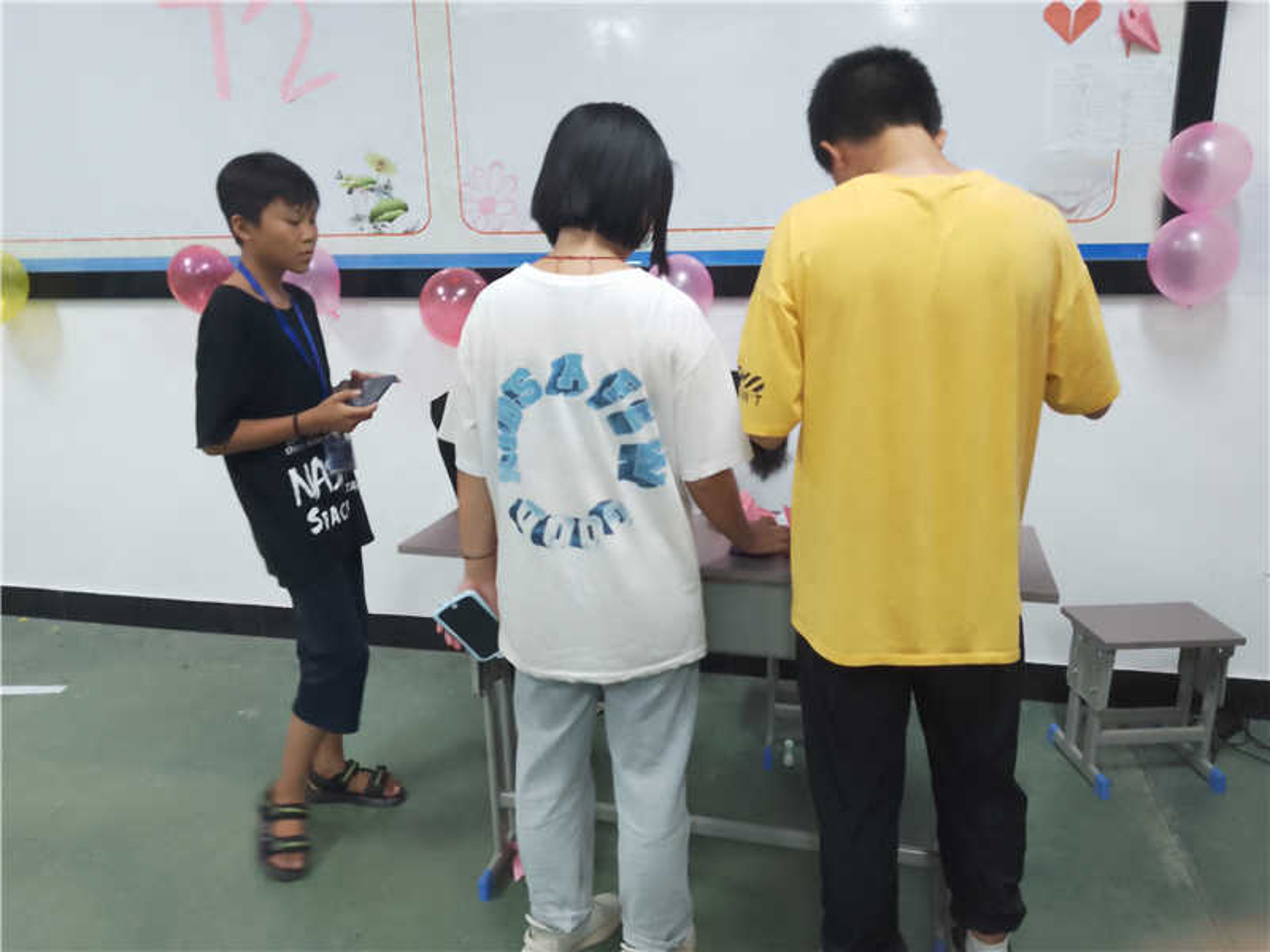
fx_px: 991
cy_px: 476
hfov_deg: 65.3
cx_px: 635
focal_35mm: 27
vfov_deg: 51.4
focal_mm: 3.69
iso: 160
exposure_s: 1/33.3
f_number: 1.8
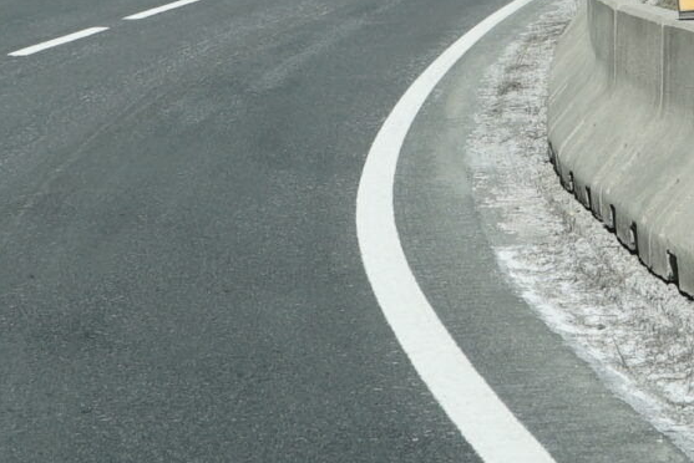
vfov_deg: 7.3
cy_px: -305
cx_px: 775
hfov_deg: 11.0
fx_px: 3549
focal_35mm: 184
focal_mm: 40
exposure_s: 1/1000
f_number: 8
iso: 400
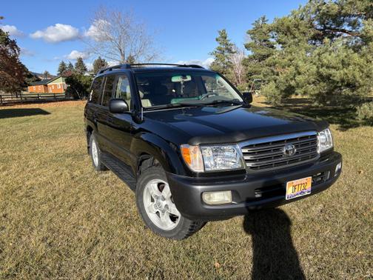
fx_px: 280
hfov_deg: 67.3
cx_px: 186
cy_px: 140
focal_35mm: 26
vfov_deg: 53.1
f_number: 1.6
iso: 50
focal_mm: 5.96
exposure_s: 1/2193
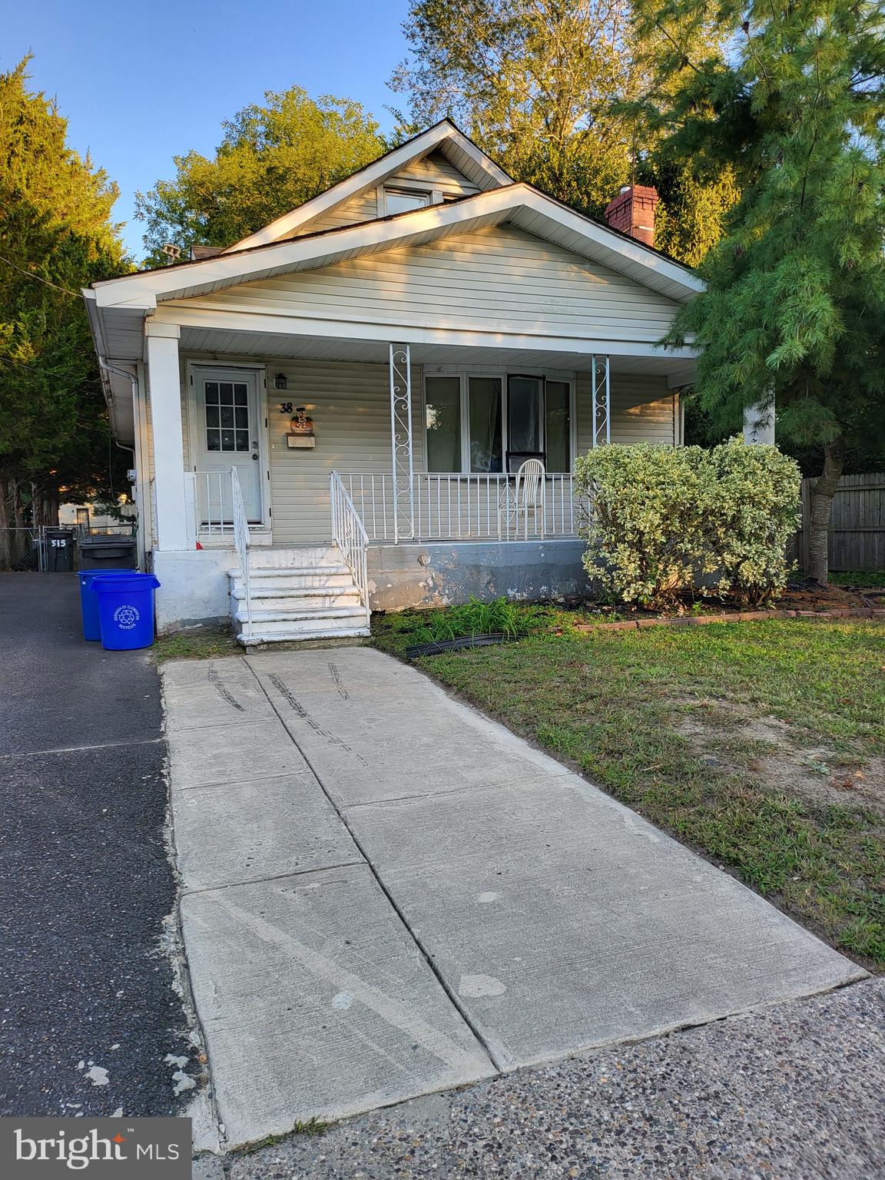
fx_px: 818
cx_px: 442
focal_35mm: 24
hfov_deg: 56.8
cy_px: 590
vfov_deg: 71.6
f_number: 1.8
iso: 40
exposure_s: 1/287
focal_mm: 5
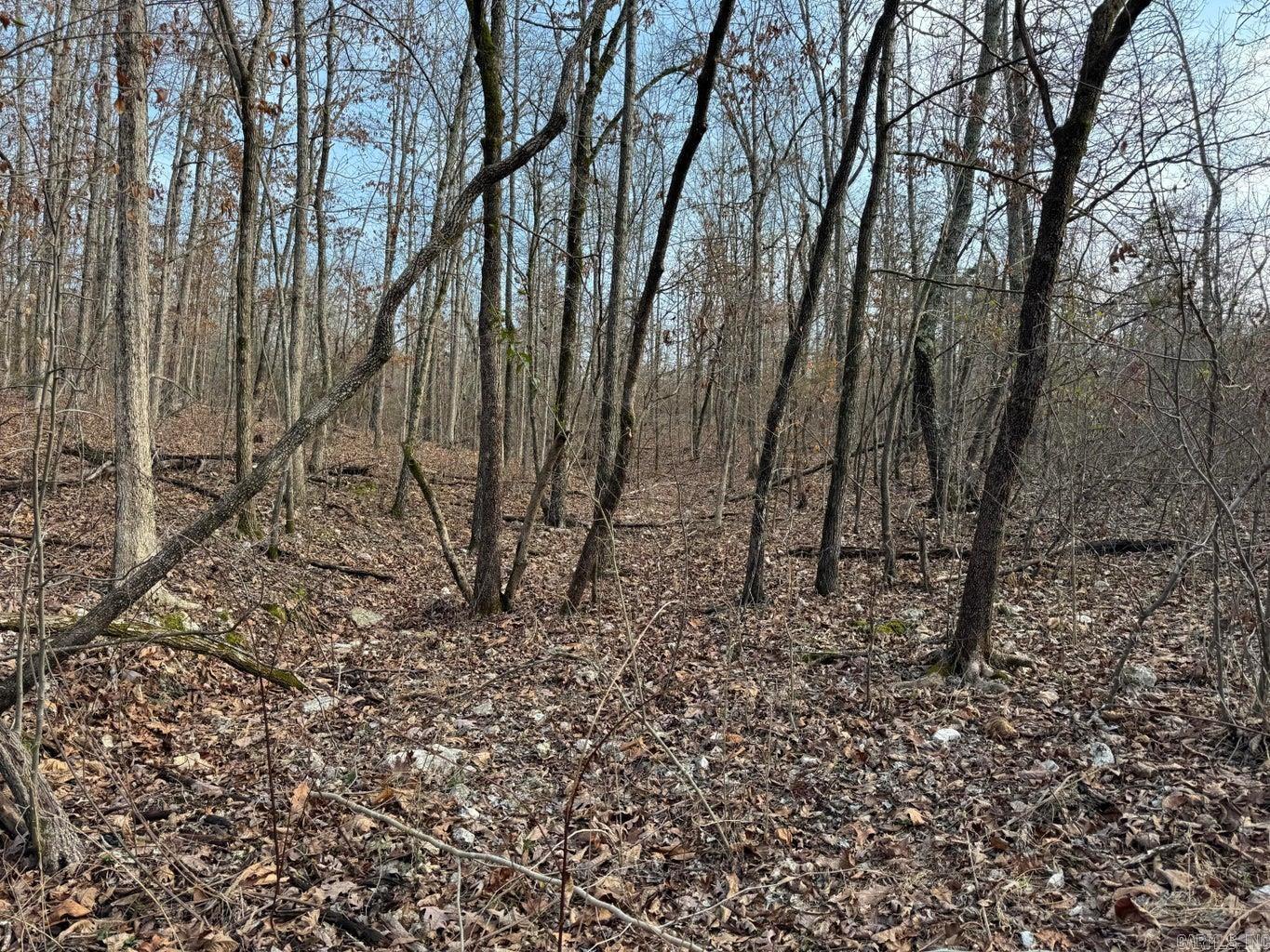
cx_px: 635
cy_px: 476
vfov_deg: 56.8
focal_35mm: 24
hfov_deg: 71.6
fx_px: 881
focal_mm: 6.76
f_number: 1.78
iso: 80
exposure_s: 1/639
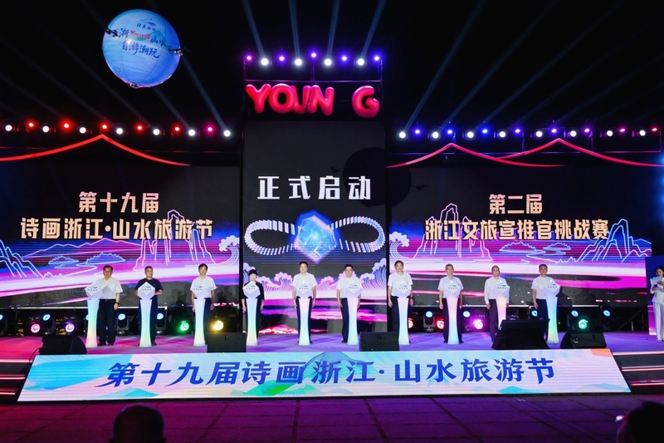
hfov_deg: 53.1
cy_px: 222
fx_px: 664
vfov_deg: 36.9
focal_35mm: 36
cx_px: 332
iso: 1600
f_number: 4
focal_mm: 36
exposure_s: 1/400
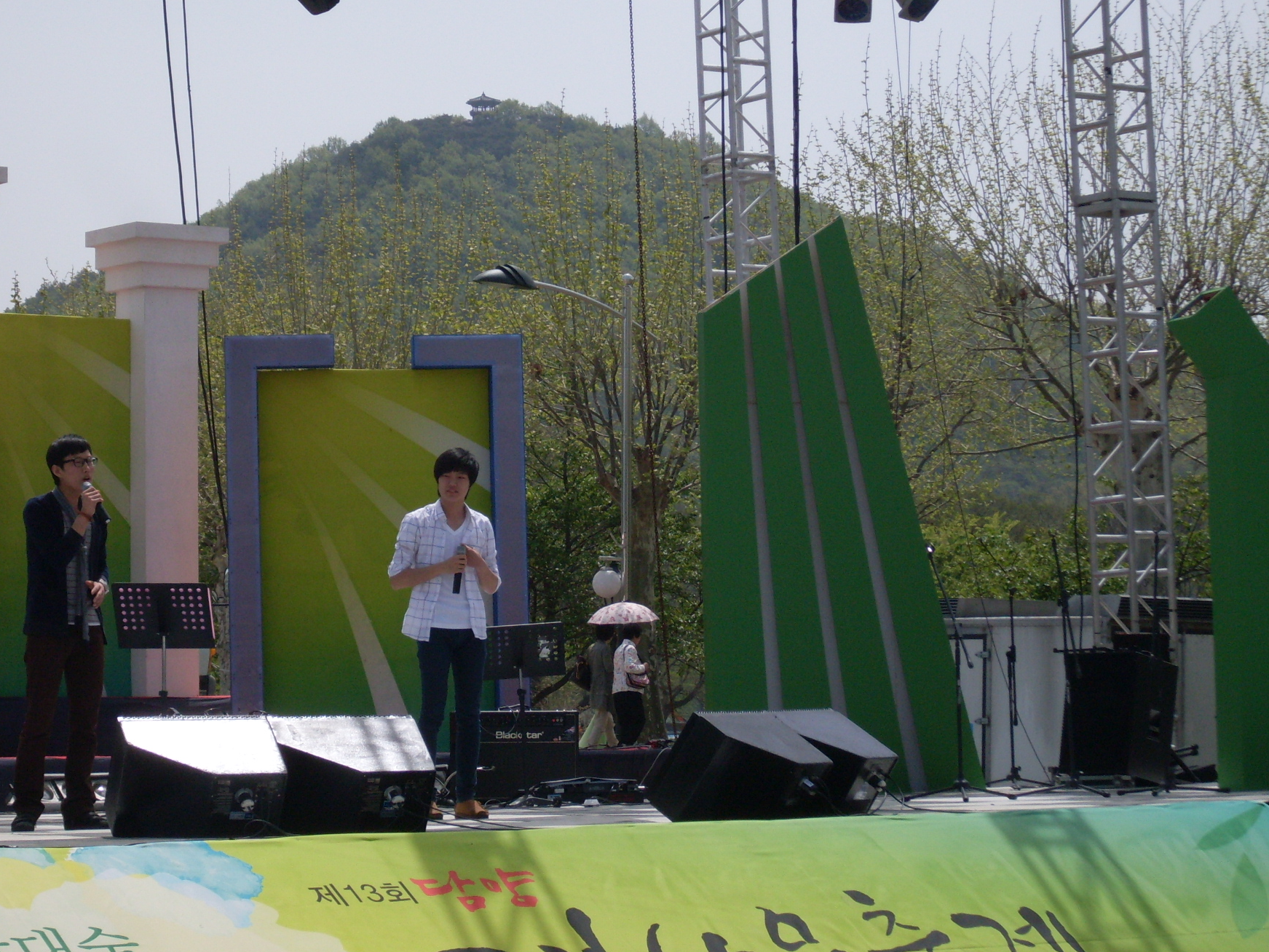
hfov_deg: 16.3
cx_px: 537
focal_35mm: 121
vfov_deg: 12.3
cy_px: 466
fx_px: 4437
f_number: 4.8
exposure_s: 1/1000
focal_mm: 17.1
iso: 80
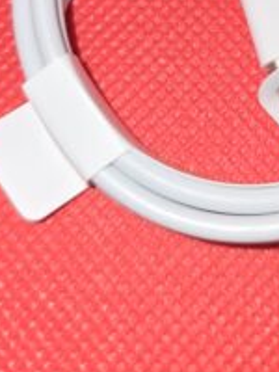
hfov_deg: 21.7
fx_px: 709
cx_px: 253
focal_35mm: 66
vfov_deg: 27.2
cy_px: -25
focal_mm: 6.3
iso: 25
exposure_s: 1/50
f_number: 1.7
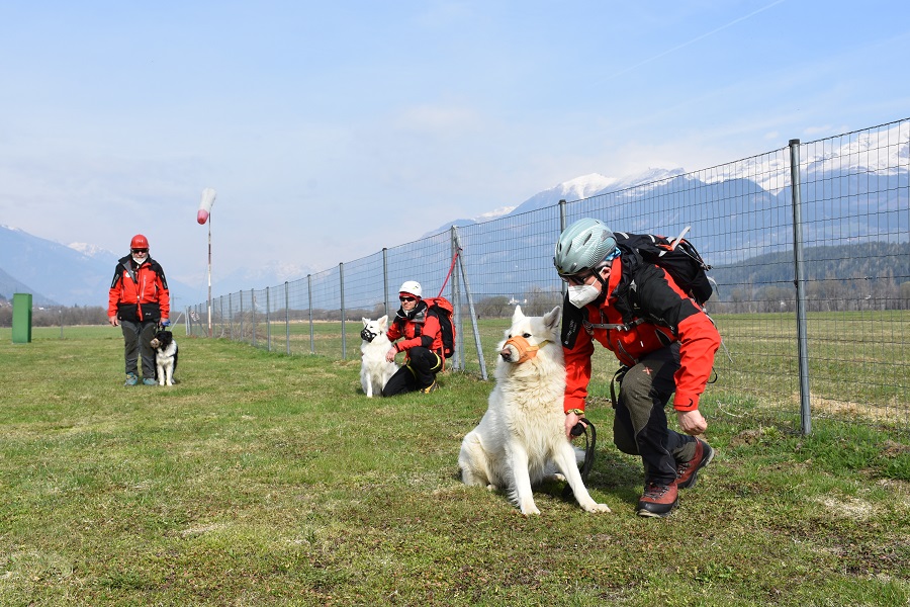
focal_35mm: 40
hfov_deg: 47.9
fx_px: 1024
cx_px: 455
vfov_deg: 33.0
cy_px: 304
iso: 250
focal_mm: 27
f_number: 10
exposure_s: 1/400
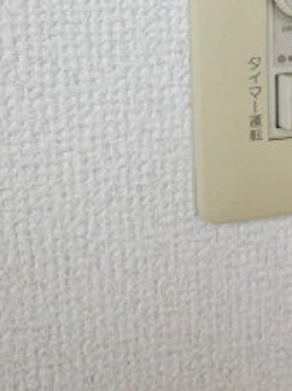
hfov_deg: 20.1
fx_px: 766
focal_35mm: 68
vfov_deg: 27.7
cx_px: 358
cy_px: 52
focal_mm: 4.2
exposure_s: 1/30
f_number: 3
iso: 160
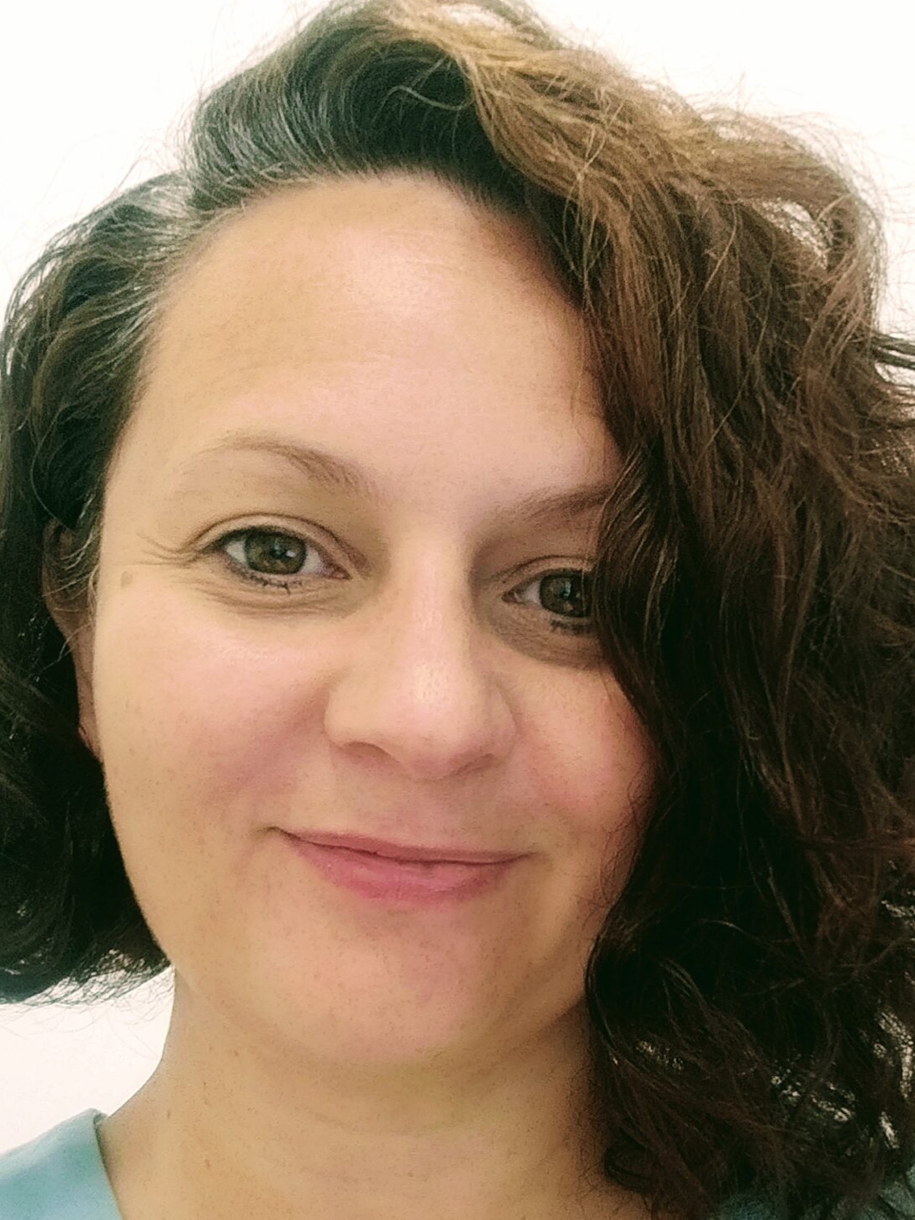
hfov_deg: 40.2
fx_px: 1234
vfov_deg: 51.7
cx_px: 616
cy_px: 806
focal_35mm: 35
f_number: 2.45
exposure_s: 1/33.3
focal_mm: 3.48
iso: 80
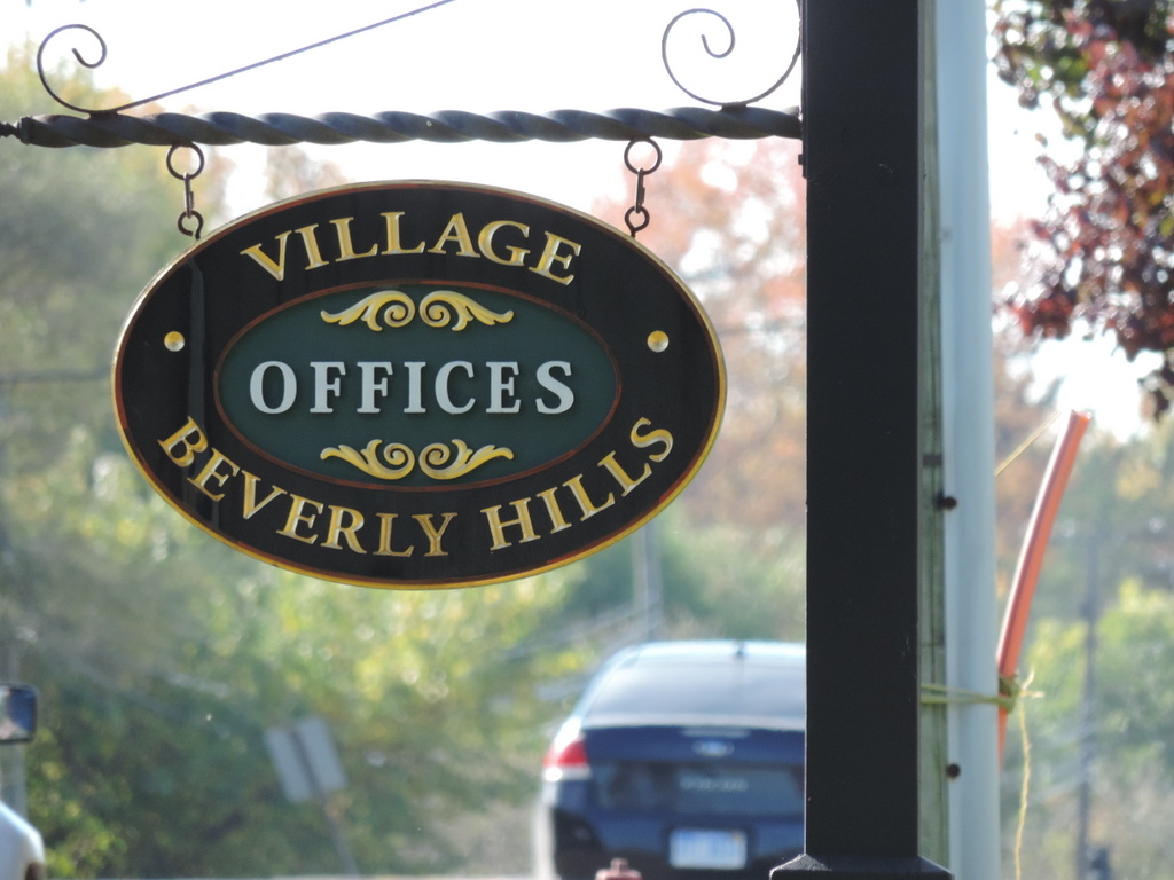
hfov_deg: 2.8
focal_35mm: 700
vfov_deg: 2.1
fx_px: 23740
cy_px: 440
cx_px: 587
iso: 360
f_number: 5
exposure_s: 1/400
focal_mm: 124.8
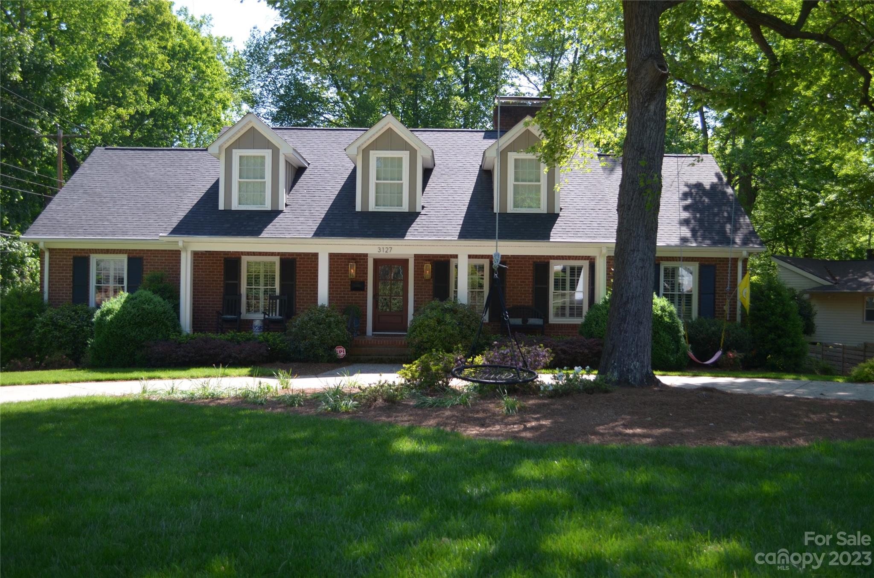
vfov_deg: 36.7
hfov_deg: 53.2
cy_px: 289
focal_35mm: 36
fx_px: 872
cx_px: 437
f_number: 4
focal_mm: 24
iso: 220
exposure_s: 1/500
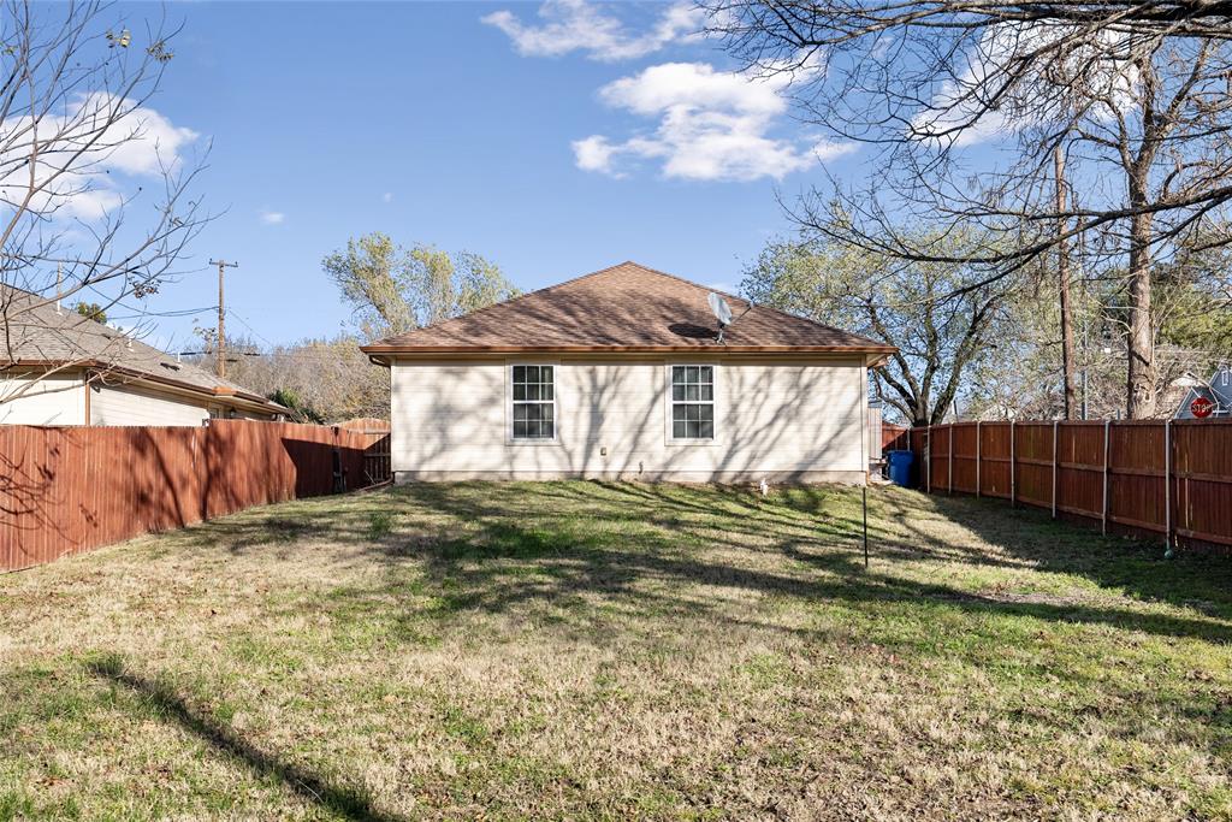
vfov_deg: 37.9
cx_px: 616
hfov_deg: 54.4
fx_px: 1198
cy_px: 411
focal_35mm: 35
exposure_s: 1/800
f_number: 6.3
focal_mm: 35
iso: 640
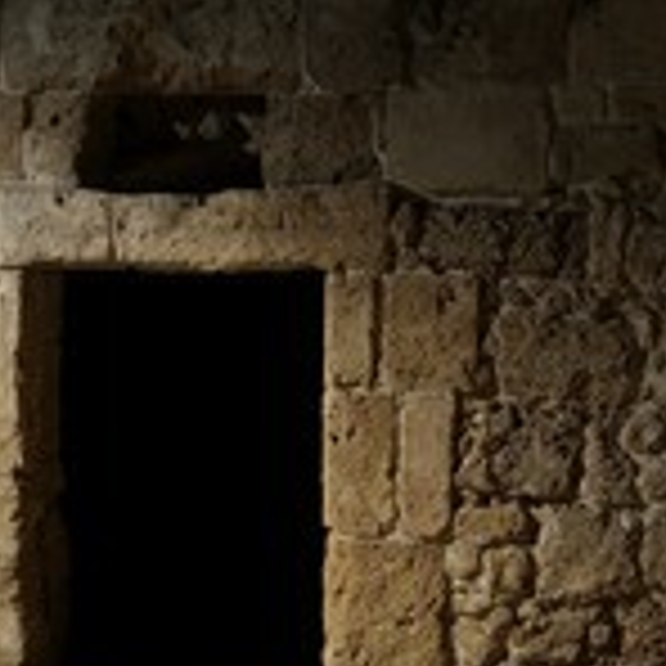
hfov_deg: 22.5
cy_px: 554
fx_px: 1676
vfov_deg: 22.1
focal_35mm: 77
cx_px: 342
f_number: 8
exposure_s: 1/2
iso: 400
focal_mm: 32
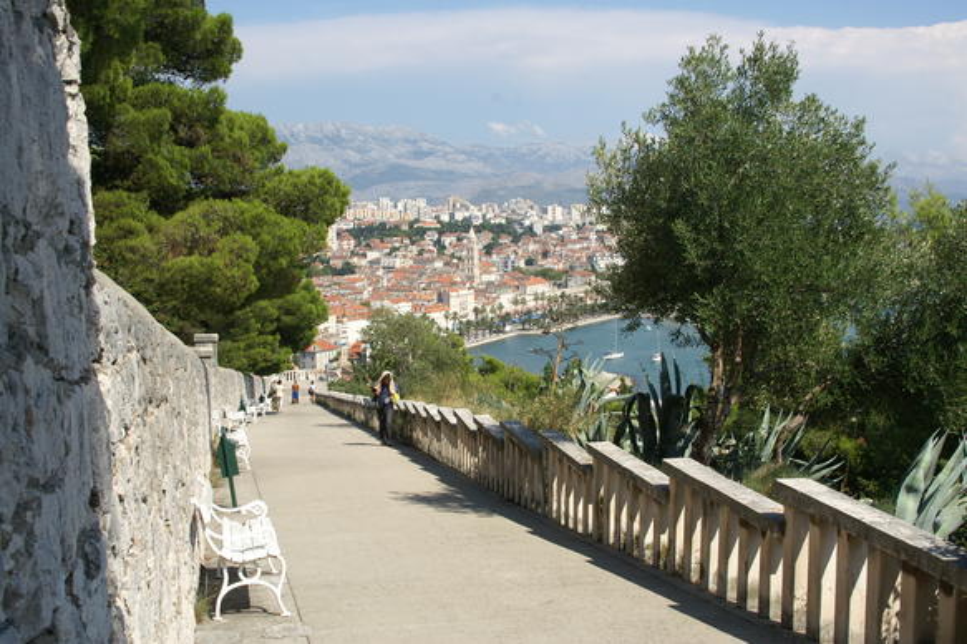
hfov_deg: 46.4
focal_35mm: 42
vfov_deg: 31.9
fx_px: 1127
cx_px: 484
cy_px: 322
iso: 100
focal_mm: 28
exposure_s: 1/90
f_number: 16
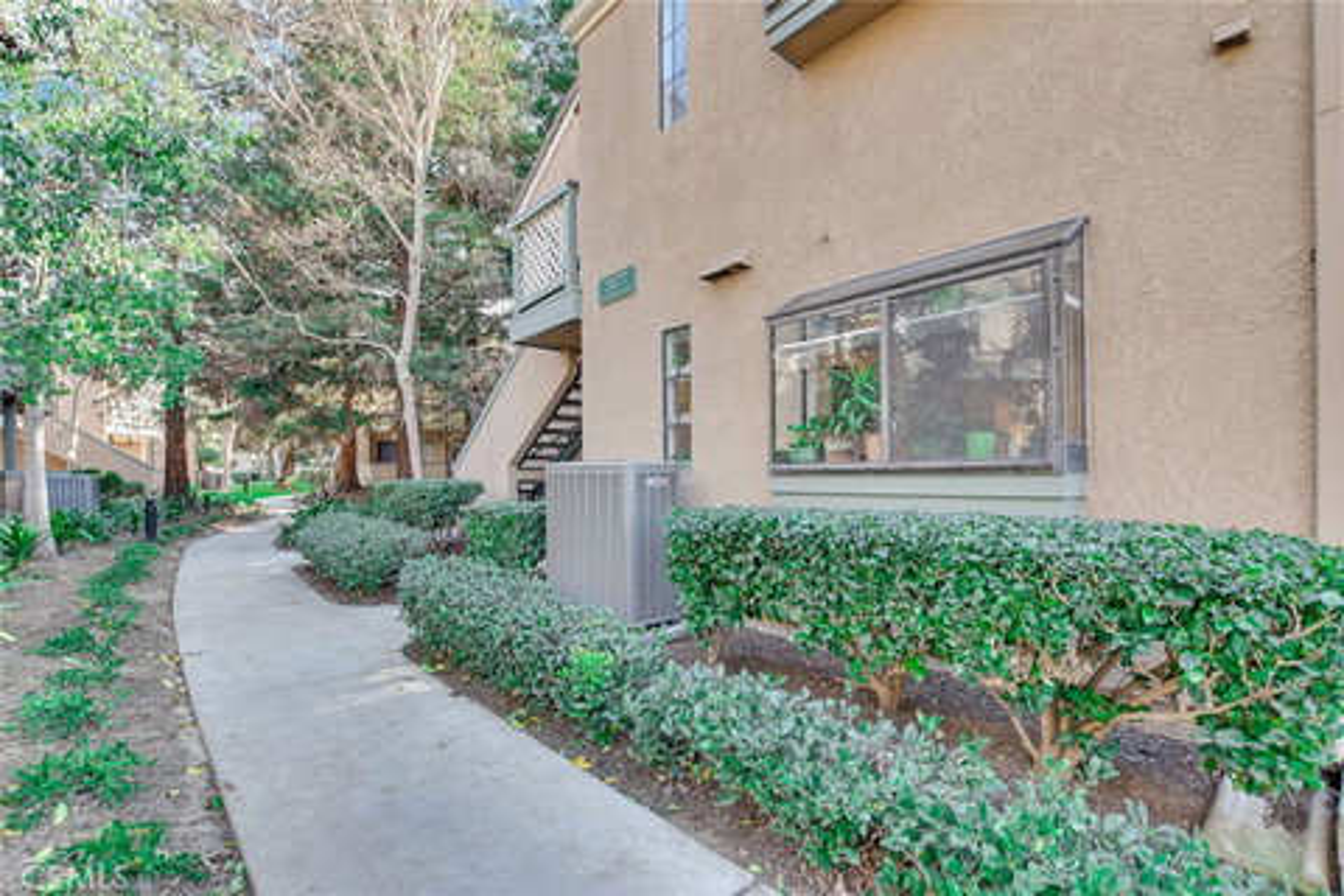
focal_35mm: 15
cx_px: 672
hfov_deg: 100.4
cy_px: 448
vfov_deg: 77.3
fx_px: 560
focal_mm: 10
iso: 1250
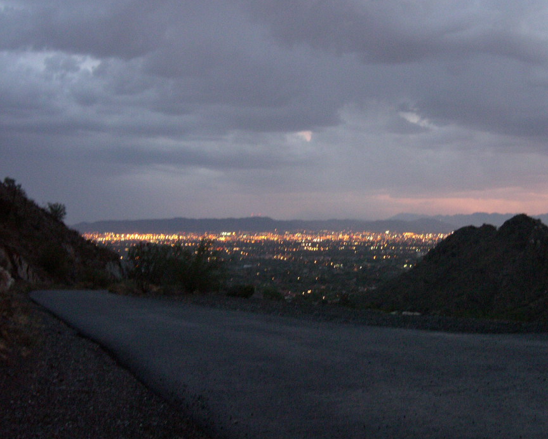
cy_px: 201
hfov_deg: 41.8
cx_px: 324
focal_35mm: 44
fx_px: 714
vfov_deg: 34.1
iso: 400
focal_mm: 8
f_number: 2.8
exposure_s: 1/4.9
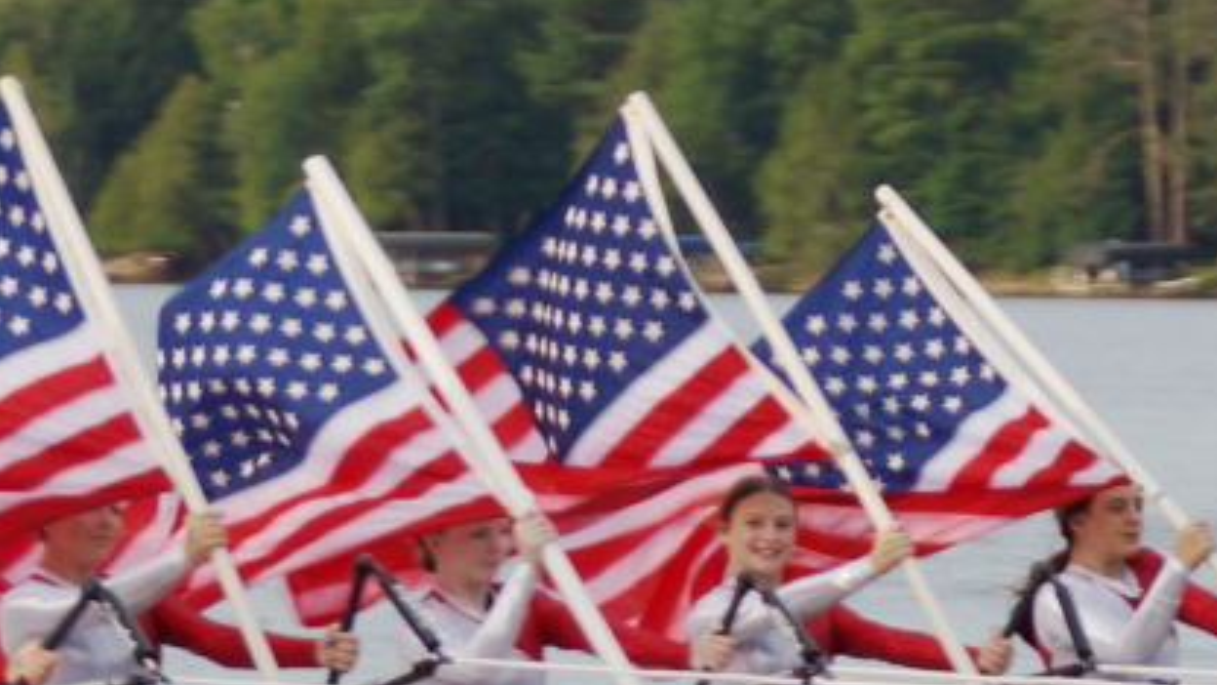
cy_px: 685
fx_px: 9141
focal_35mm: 283
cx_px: 475
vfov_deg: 4.3
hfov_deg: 7.6
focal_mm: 75
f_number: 5
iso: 100
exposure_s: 1/125
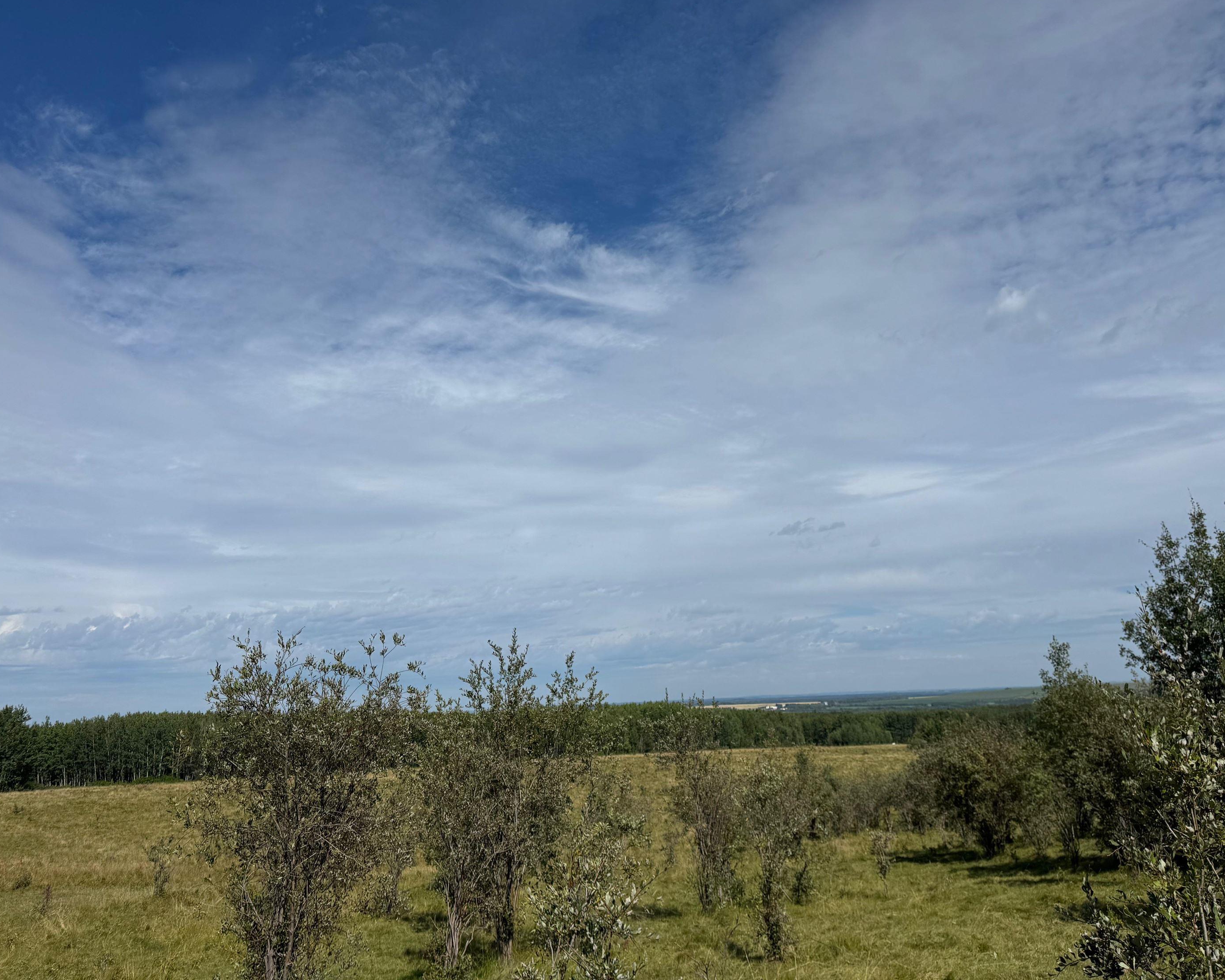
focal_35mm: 26
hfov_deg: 66.0
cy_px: 471
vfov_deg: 54.9
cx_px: 626
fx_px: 943
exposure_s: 1/12346
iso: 100
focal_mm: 6.76
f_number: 1.78
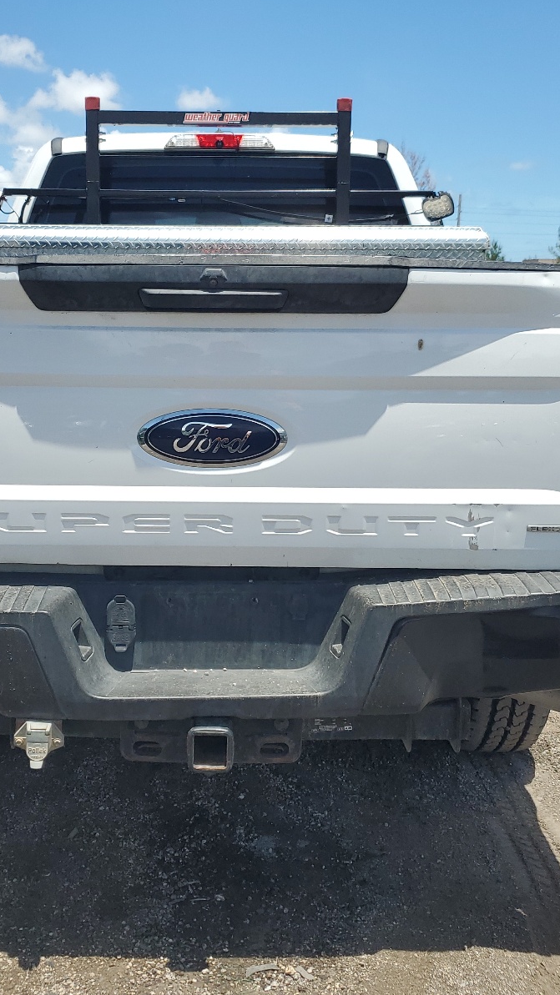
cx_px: 207
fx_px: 1003
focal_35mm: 38
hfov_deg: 31.0
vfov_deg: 52.8
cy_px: 498
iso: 50
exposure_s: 1/3333
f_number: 1.5
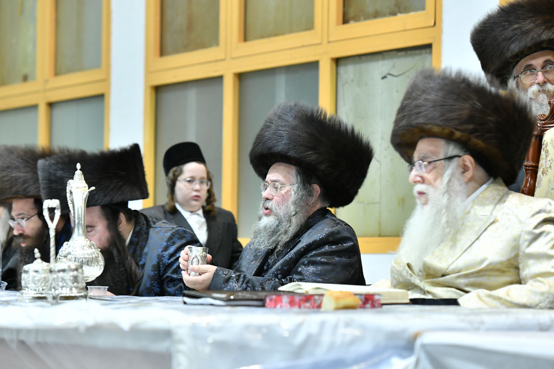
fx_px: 2092
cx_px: 270
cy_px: 205
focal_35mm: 136
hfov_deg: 15.1
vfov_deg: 10.1
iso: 1600
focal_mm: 122
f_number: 5
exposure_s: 1/125
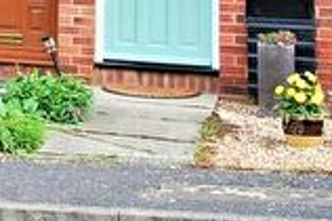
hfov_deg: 13.9
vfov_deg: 9.9
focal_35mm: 133
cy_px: -149
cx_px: -248
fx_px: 1225
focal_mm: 20
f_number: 6.3
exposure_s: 1/160
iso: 200
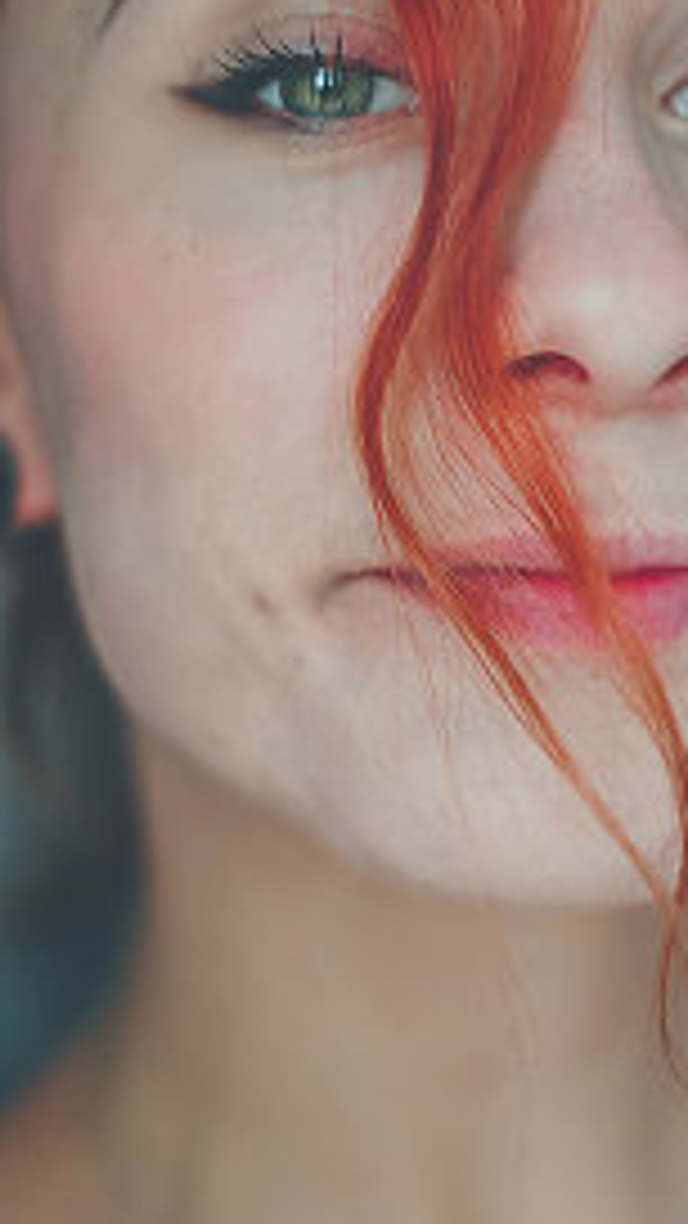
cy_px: 448
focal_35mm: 112
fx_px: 3632
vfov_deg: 19.1
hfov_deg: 10.8
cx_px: 546
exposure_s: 1/80
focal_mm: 50
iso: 100
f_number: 1.4
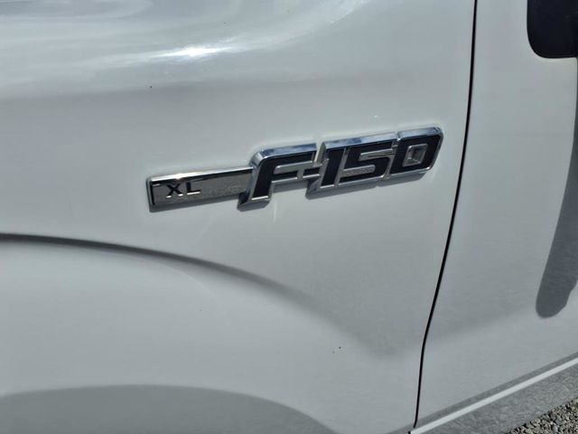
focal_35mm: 27
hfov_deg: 65.3
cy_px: 217
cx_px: 289
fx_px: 451
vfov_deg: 51.4
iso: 40
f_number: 1.9
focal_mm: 3.58
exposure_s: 1/5000
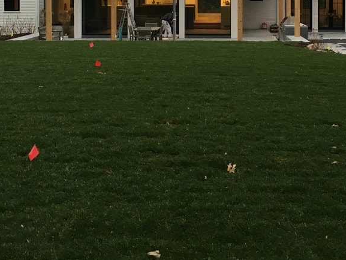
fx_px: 670
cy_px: 1
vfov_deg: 21.2
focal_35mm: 67
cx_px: 205
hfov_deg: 28.9
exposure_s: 1/40
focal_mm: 4.15
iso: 25
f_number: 2.2
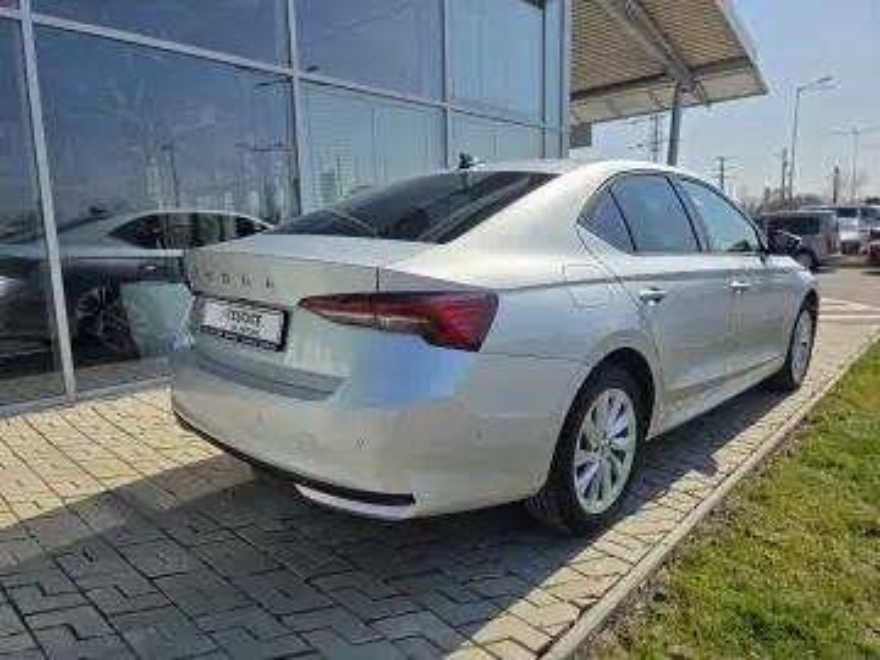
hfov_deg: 73.9
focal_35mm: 23
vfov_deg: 58.9
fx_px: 585
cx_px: 440
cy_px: 330
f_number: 1.7
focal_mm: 6.3
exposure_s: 1/7944
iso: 64
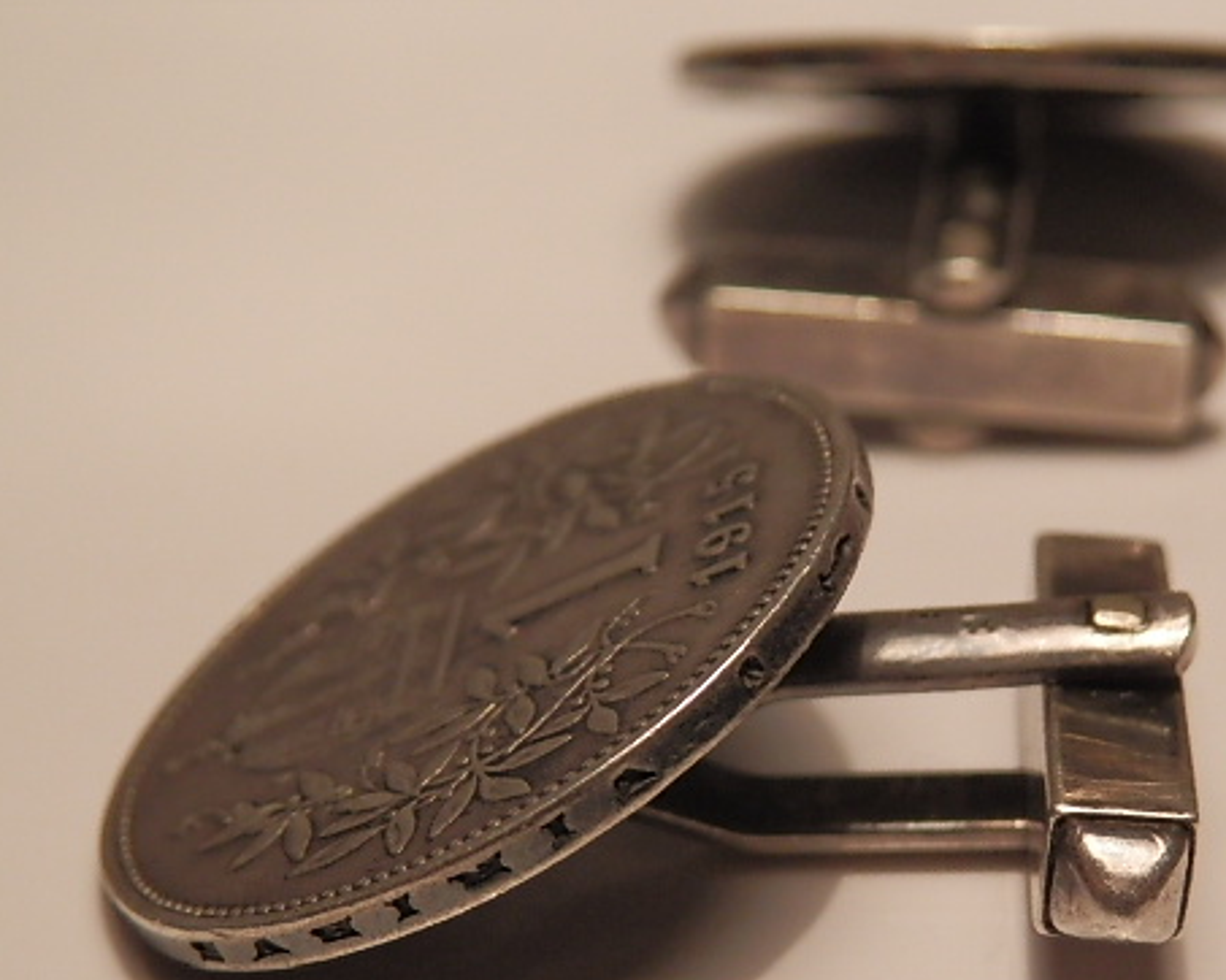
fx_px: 3301
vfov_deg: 16.9
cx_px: 804
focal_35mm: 91
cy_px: 642
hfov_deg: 21.0
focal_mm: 11.9
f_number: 4.4
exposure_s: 1/100
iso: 400
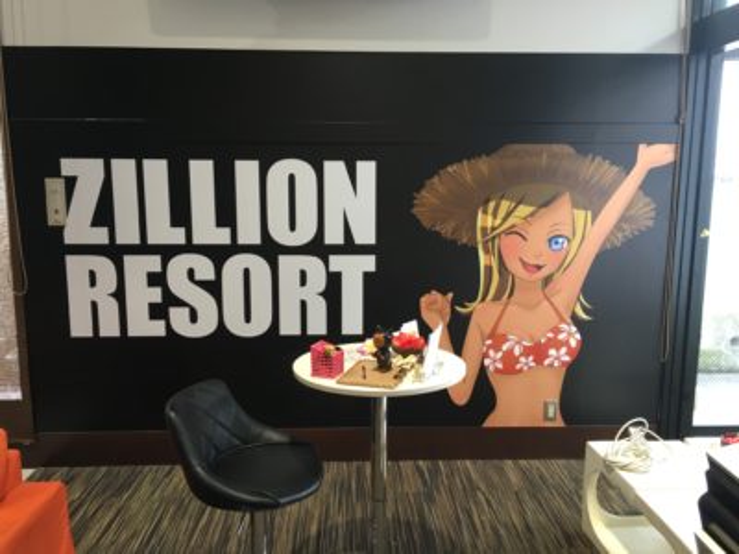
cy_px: 277
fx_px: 619
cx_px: 370
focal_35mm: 29
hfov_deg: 61.7
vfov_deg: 48.2
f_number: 2.2
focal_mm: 4.15
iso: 50
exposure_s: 1/20
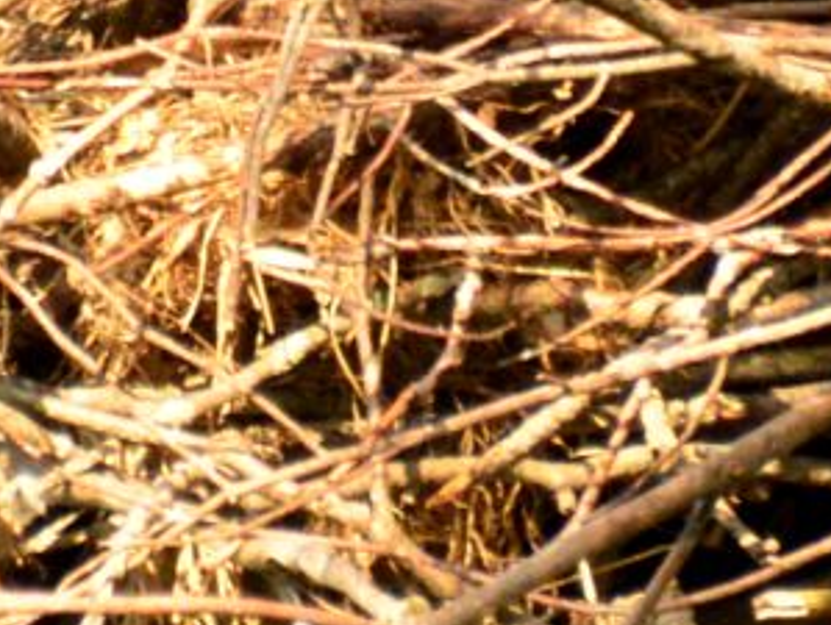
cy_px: -408
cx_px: -206
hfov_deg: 0.5
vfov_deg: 0.4
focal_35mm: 3937
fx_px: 94626
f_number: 6.3
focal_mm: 400
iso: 1000
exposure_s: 1/200
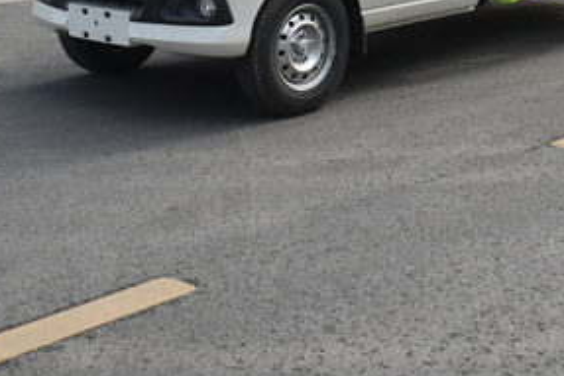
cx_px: 369
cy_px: -130
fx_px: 1253
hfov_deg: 25.3
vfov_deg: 16.0
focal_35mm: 80
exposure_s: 1/250
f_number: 8
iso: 200
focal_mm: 18
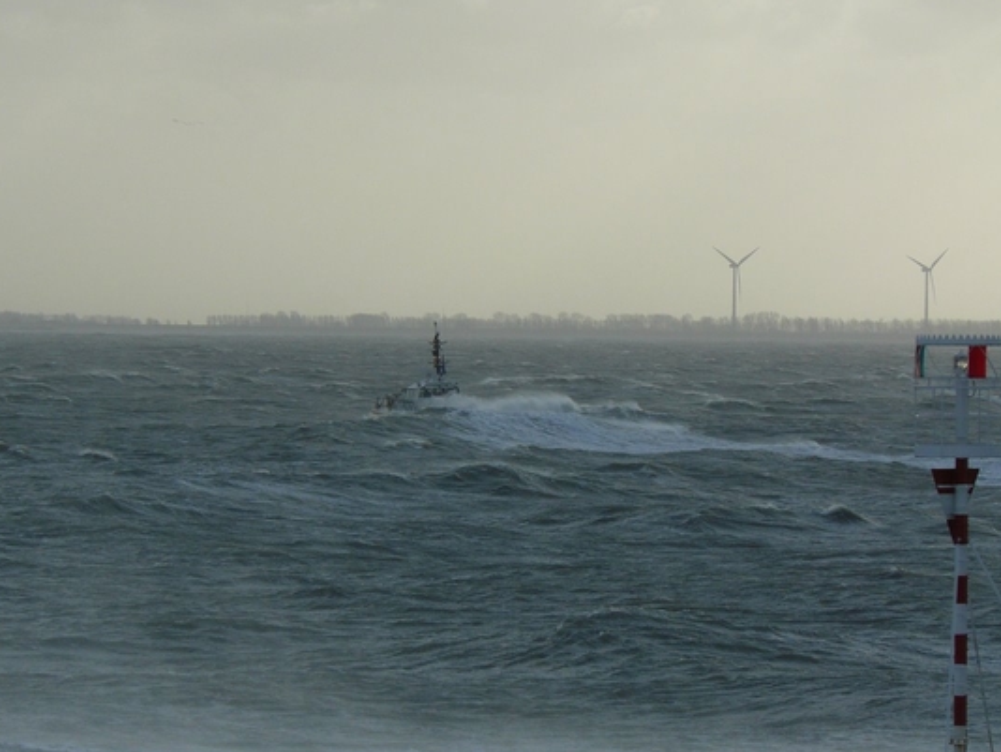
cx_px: 493
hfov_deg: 7.0
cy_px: 369
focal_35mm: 283
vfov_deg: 5.3
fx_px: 8187
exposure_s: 1/500
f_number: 6.3
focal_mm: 41.9
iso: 100
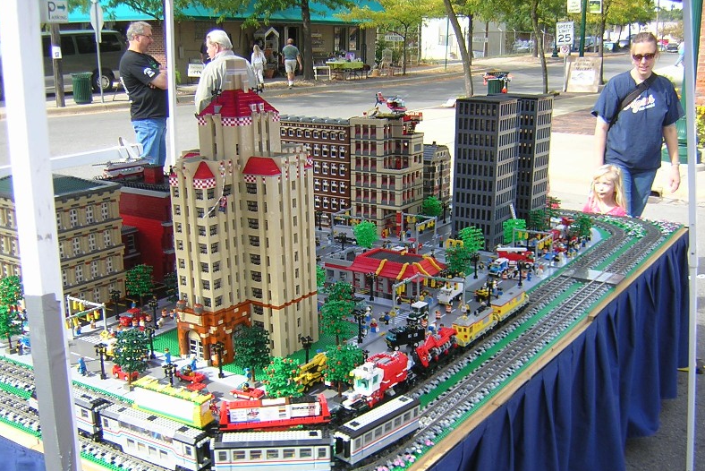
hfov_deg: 50.7
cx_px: 354
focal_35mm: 38
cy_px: 261
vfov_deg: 35.0
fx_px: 744
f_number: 2.6
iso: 100
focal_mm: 4.7
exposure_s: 1/234
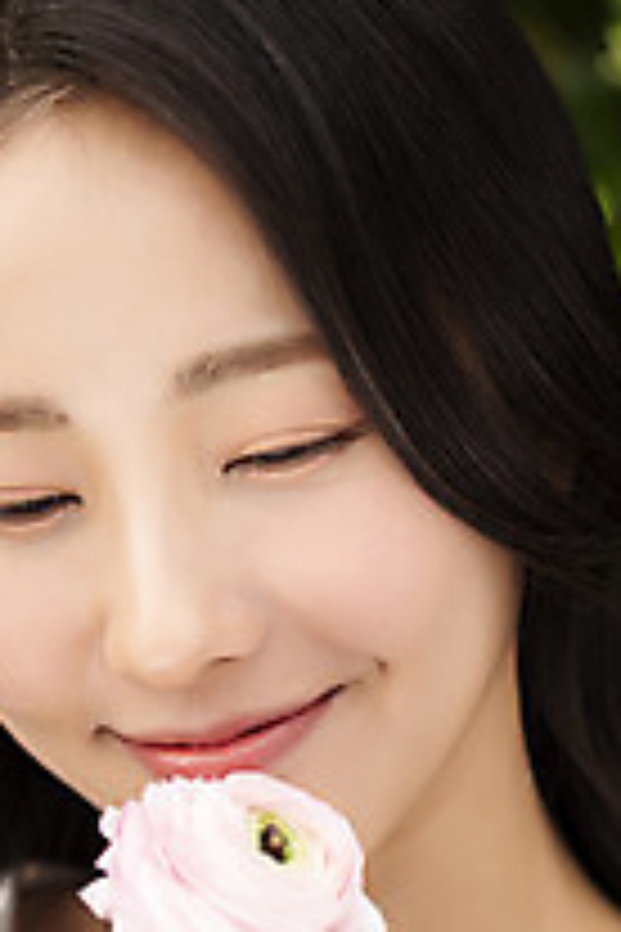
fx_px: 5252
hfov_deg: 6.8
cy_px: 698
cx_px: 110
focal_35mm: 203
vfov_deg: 10.1
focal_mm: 105
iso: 100
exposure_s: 1/400
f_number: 4
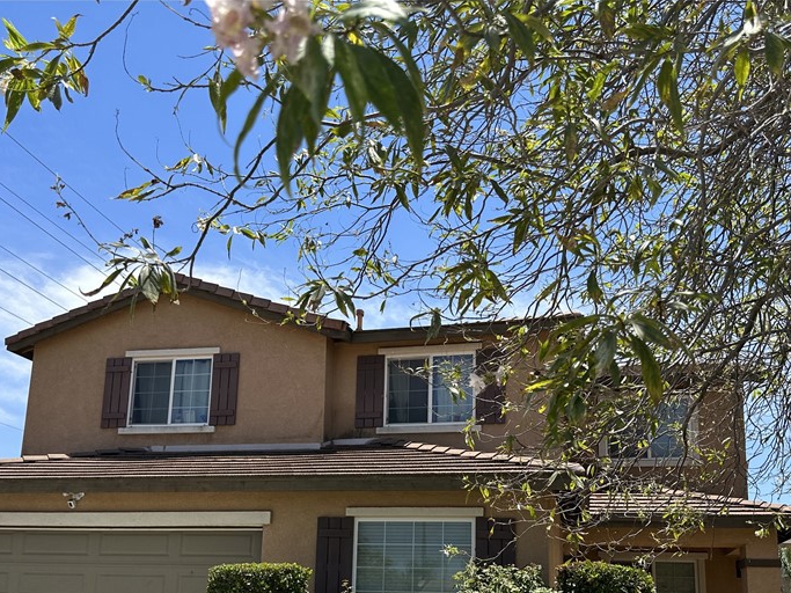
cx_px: 382
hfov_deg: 51.4
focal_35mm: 36
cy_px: 444
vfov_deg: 38.6
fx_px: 822
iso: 80
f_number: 1.78
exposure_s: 1/3247
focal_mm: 6.86
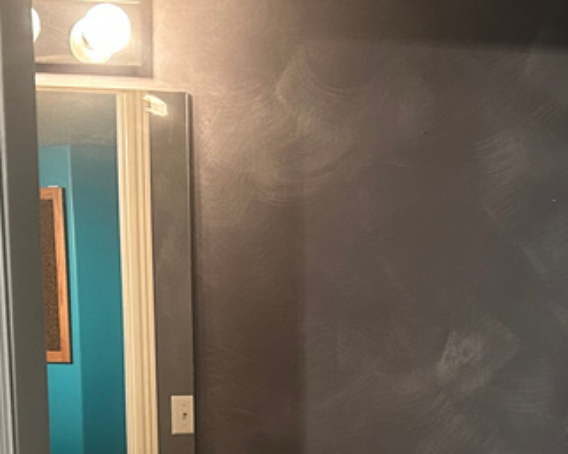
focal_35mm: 81
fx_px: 1362
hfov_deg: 23.5
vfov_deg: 18.1
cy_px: 535
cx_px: 260
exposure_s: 1/60
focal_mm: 5.7
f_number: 1.5
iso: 320
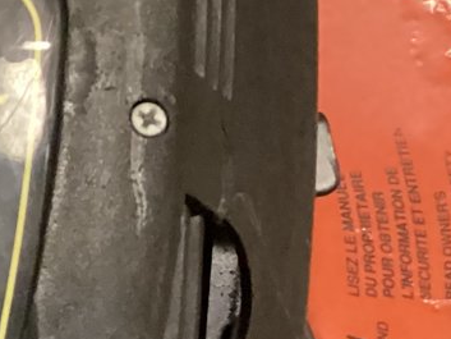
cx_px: -471
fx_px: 1733
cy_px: 286
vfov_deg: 11.1
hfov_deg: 12.8
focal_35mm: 133
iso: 800
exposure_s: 1/25
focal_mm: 3.3
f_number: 2.4
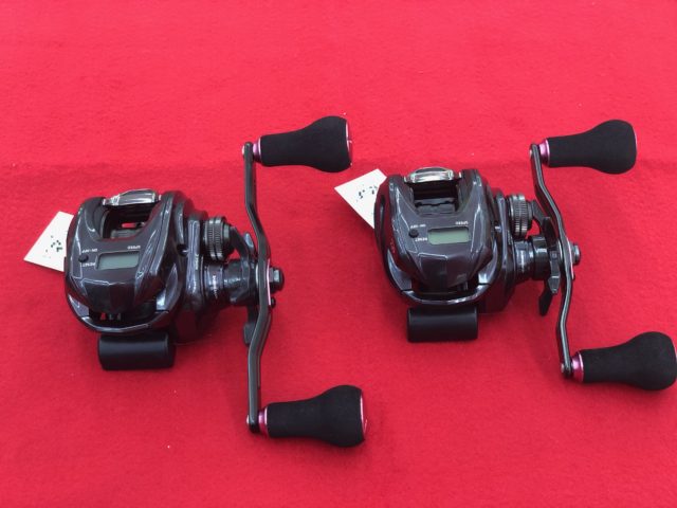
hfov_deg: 36.8
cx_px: 338
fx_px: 1017
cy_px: 254
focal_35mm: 52
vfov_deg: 28.0
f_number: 2.4
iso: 80
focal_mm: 6
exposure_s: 1/40
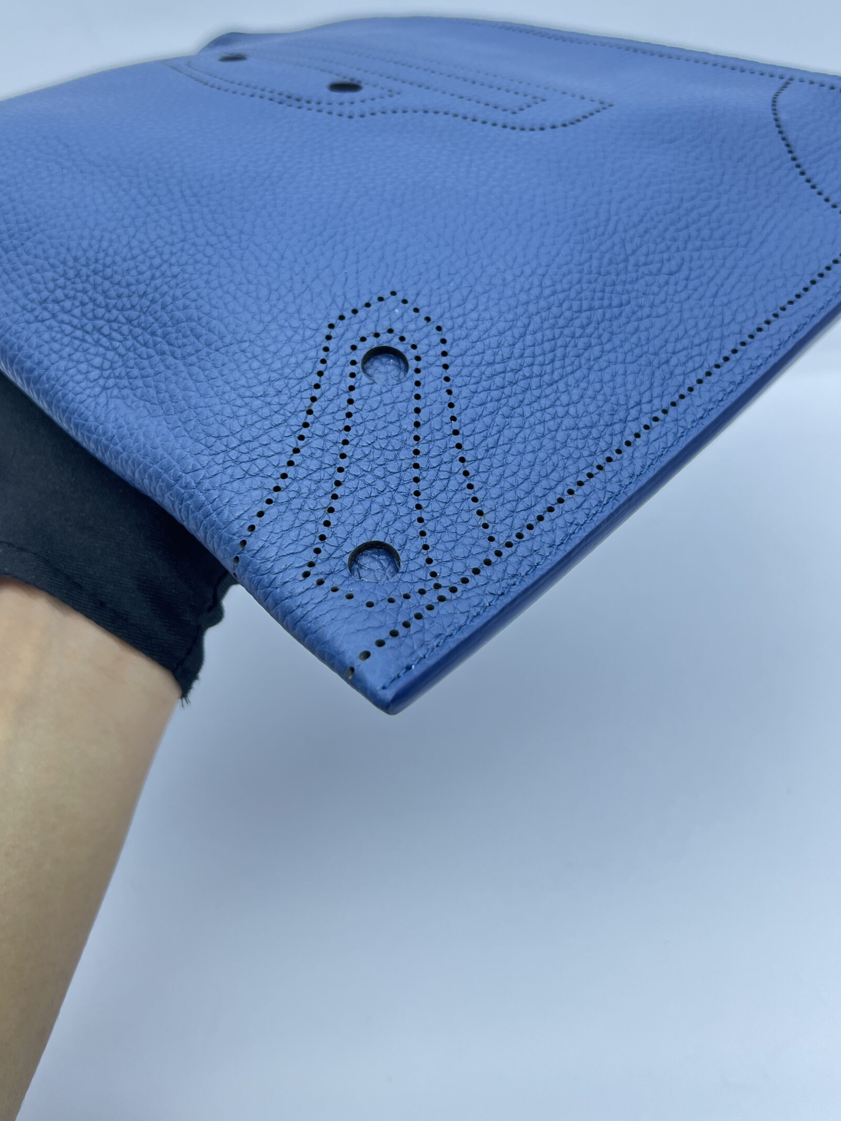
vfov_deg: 58.2
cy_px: 504
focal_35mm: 31
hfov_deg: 45.4
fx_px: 1004
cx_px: 406
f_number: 1.5
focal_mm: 5.7
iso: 80
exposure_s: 1/100
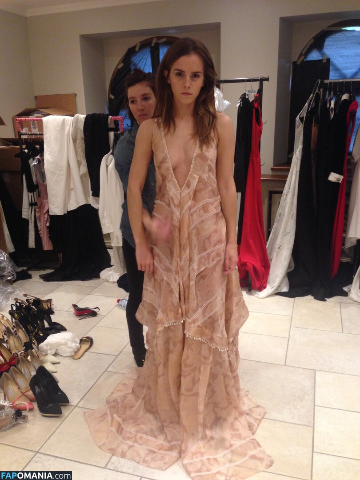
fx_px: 458
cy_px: 240
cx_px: 180
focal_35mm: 33
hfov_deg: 42.9
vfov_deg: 55.4
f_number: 2.4
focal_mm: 4.12
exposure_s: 1/20
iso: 200
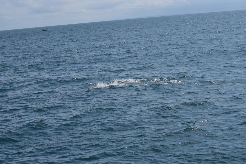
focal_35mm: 82
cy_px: 82
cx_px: 123
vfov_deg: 16.6
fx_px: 564
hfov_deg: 24.6
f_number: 5.6
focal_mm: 55
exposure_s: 1/1600
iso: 200
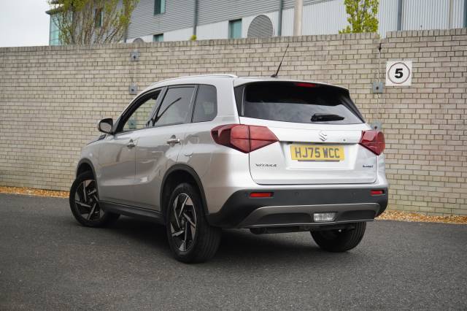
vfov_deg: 28.9
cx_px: 234
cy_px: 156
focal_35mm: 46
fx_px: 603
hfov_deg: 42.3
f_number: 5
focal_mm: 31
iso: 100
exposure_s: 1/160
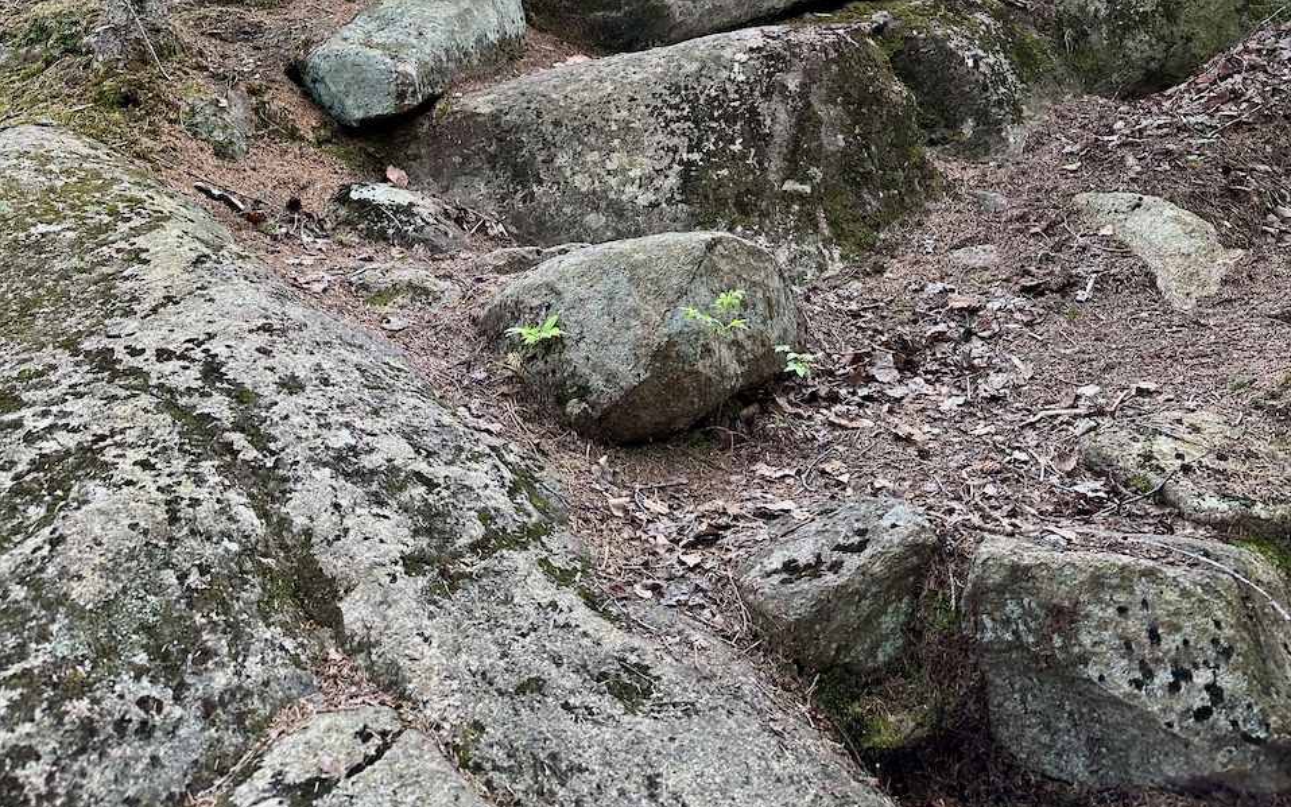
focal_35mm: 34
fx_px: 1196
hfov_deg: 56.7
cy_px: 18
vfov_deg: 34.3
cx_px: 646
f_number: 1.78
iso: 125
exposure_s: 1/121
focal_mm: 6.86
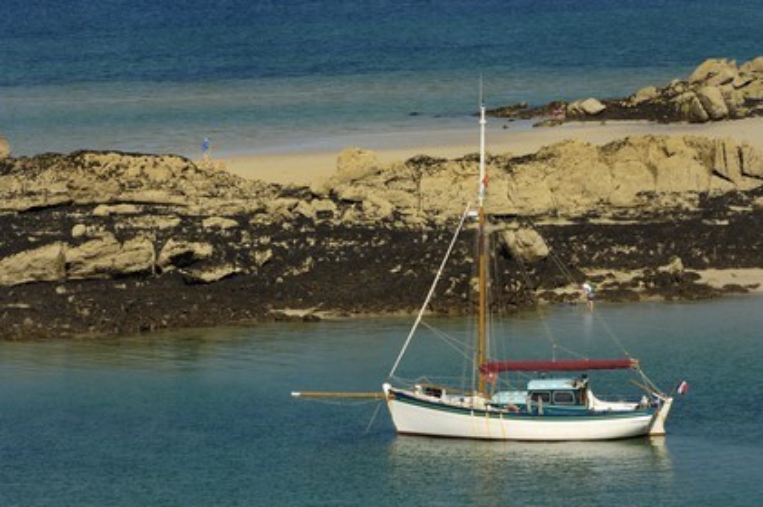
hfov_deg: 11.0
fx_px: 3971
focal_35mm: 188
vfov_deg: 7.3
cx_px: 382
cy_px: 254
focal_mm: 125
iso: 100
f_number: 7.1
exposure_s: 1/400
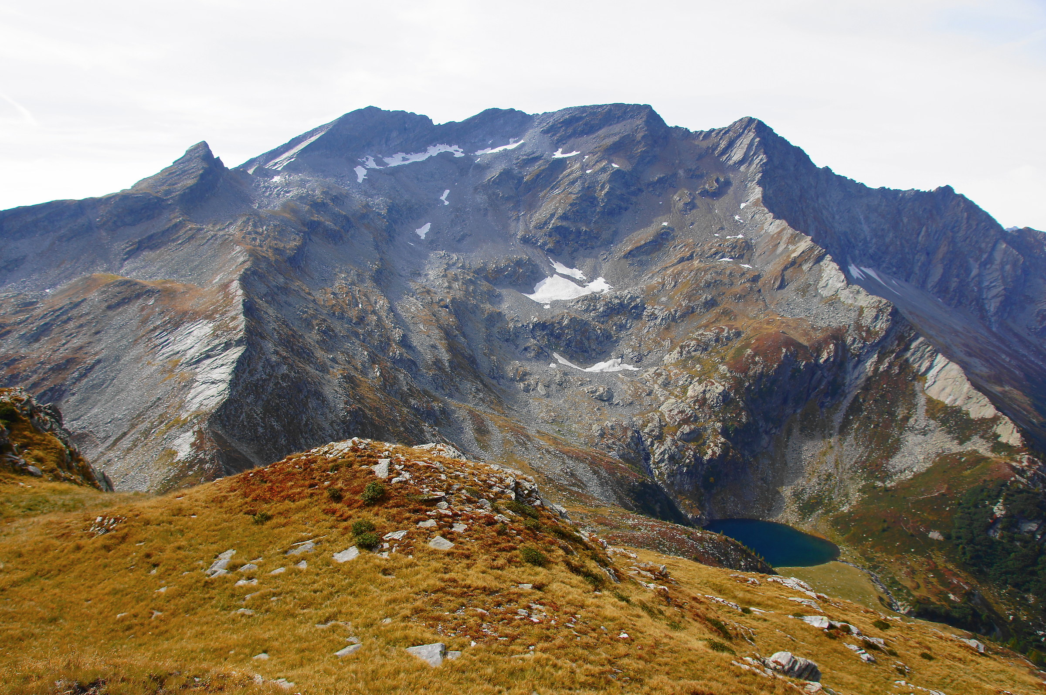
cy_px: 348
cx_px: 523
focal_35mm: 24
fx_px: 696
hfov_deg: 73.8
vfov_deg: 53.0
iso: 100
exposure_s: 1/250
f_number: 6.3
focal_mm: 16
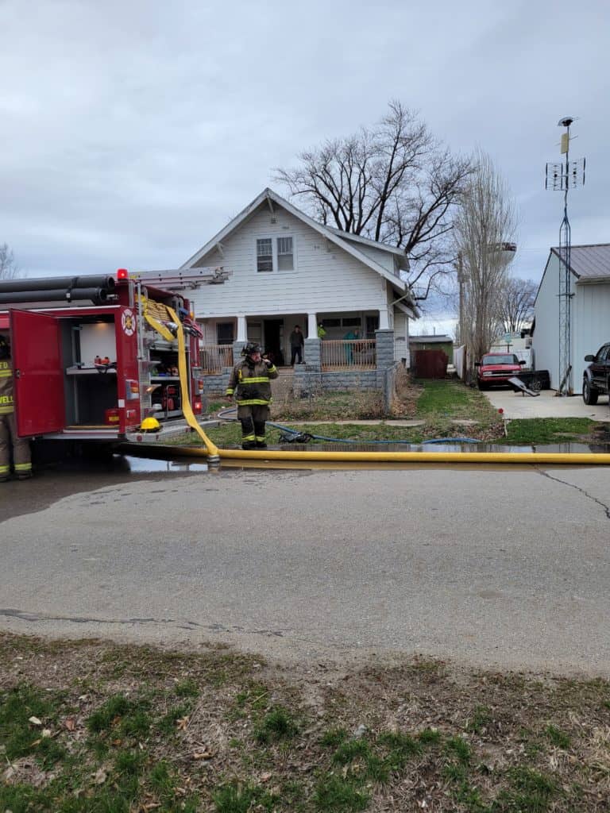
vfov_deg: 67.3
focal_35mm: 26
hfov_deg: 53.1
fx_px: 611
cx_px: 305
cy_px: 406
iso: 40
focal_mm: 5.4
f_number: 1.8
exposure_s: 1/965
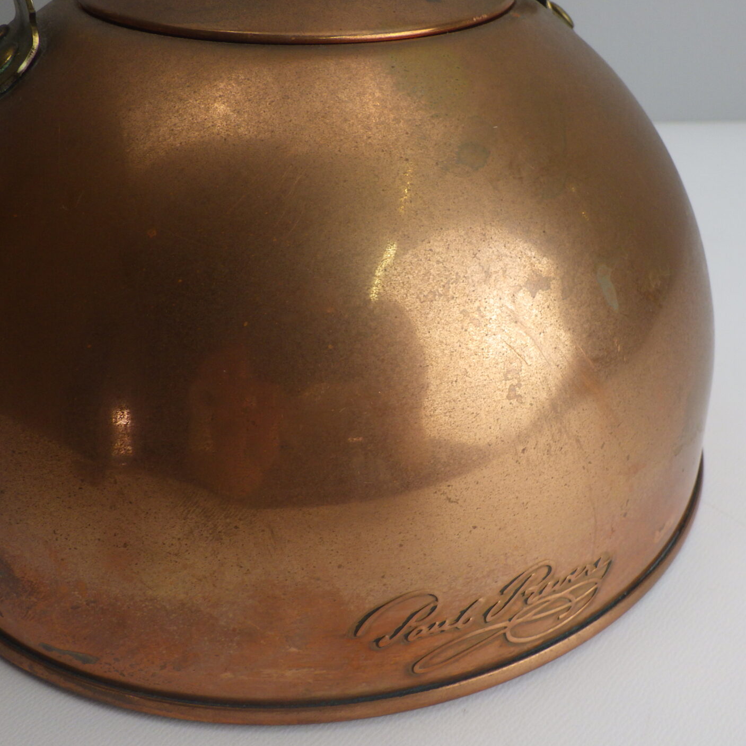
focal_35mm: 41
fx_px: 1000
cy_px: 372
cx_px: 484
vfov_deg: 40.9
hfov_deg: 40.5
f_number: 3.8
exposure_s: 1/100
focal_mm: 6.1
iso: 125
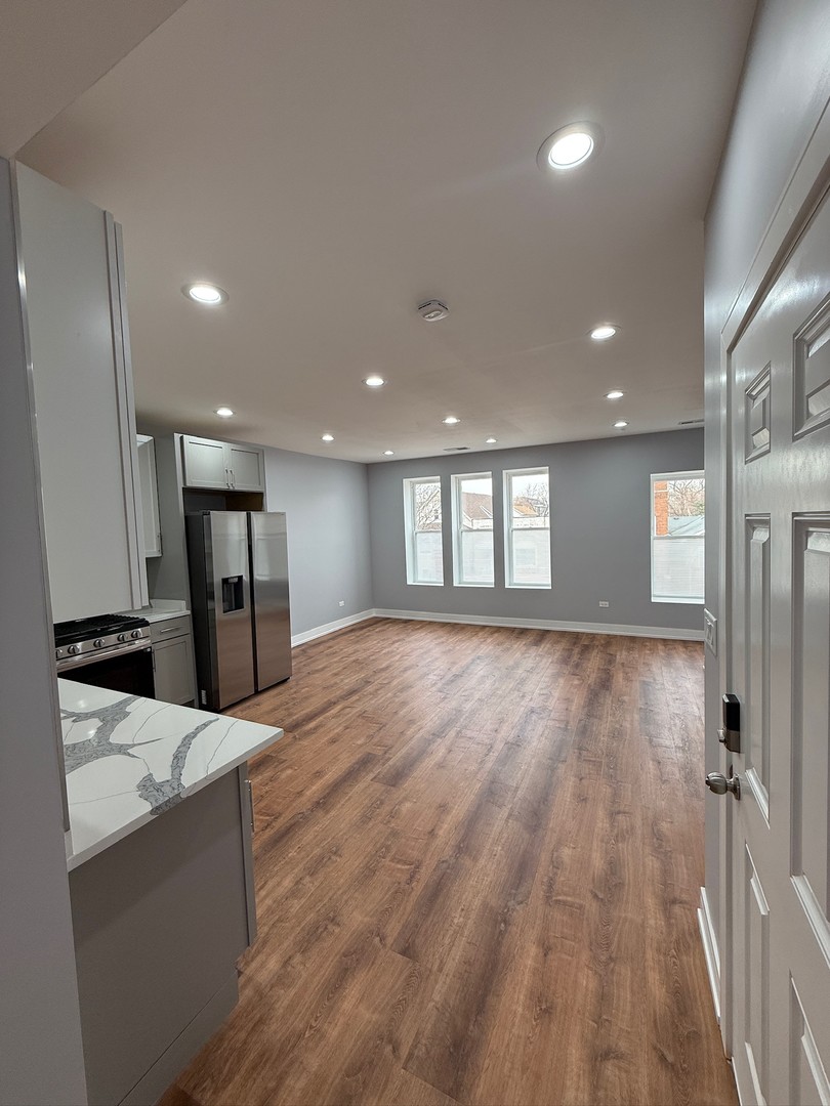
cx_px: 415
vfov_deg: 102.1
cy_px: 553
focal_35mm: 14
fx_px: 448
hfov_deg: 85.7
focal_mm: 2.22
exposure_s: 1/120
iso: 80
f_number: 2.2
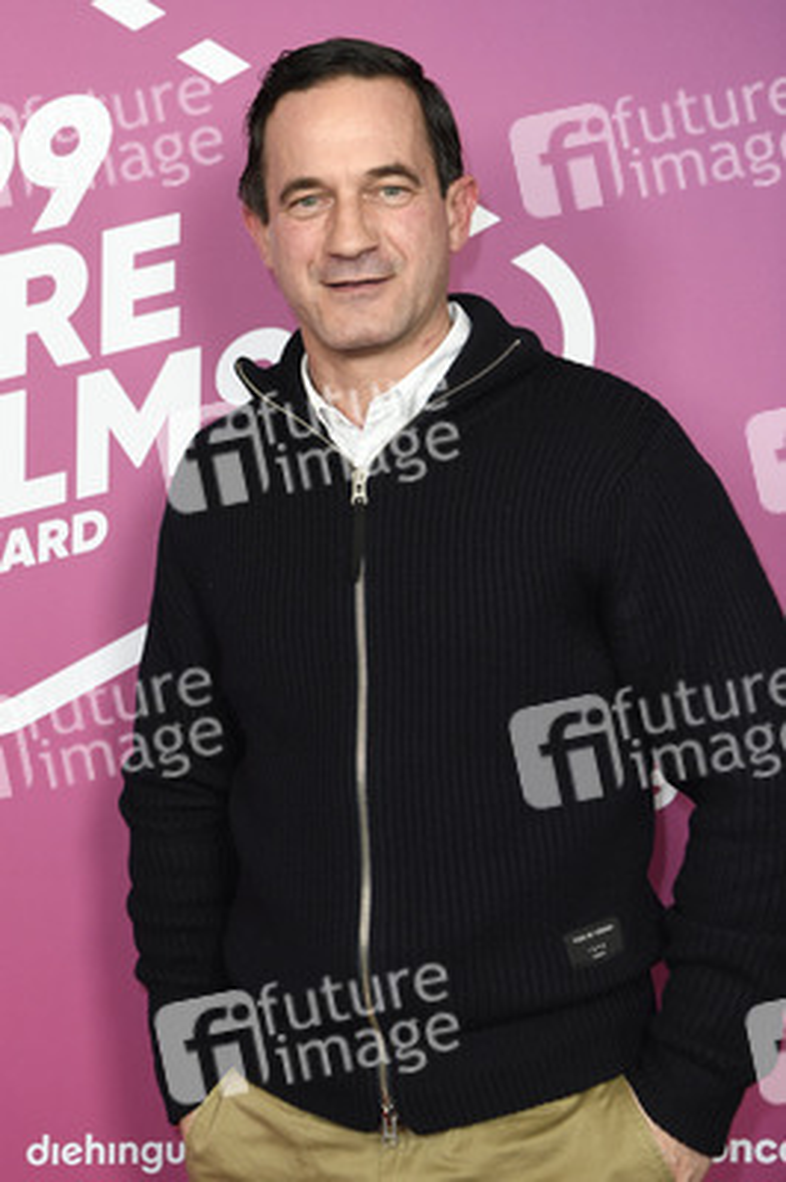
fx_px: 1706
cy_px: 591
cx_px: 393
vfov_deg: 38.2
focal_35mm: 52
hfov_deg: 25.9
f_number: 4
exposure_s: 1/320
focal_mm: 52
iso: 800
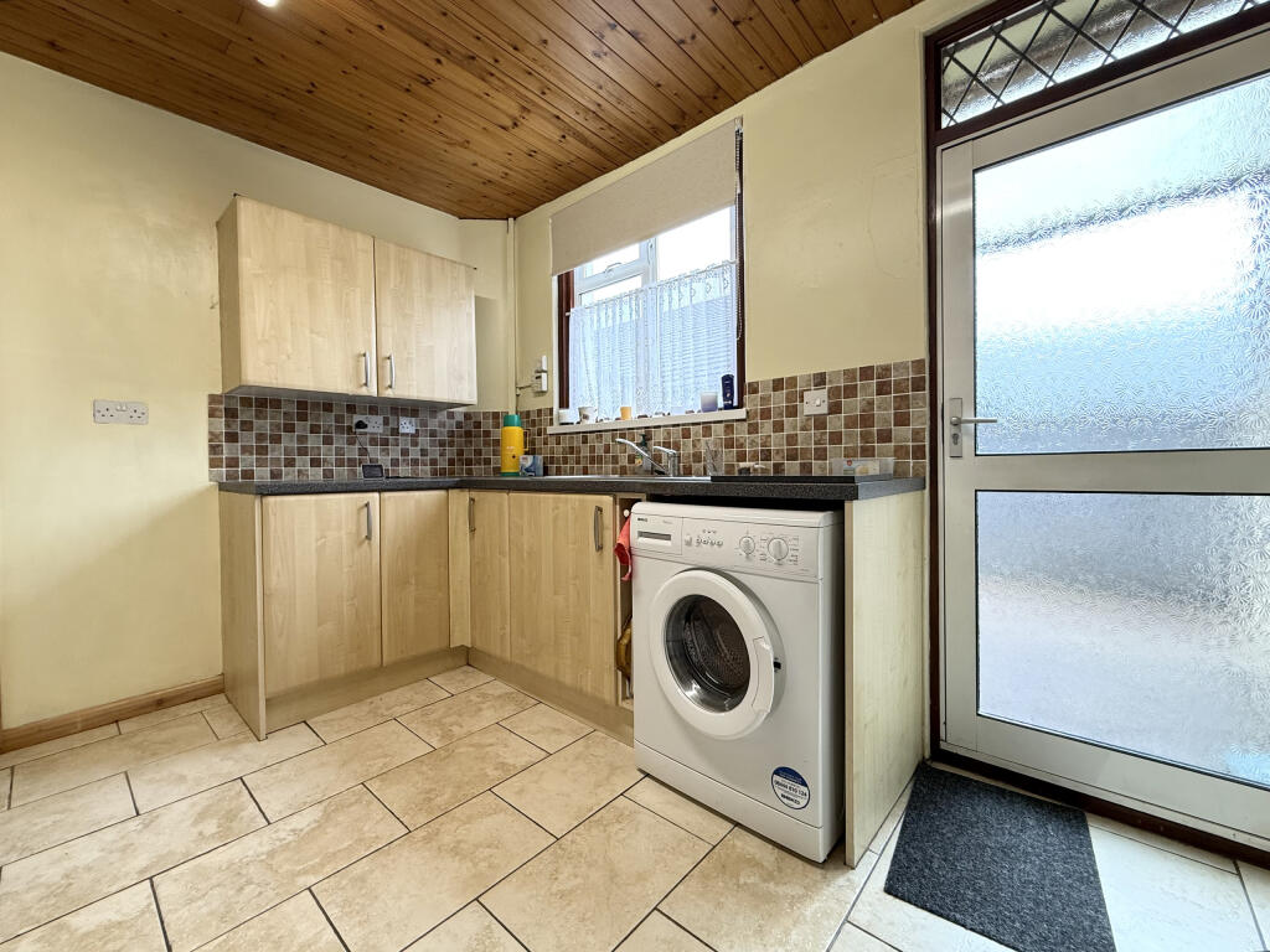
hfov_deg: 102.1
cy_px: 476
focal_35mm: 14
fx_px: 514
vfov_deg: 85.7
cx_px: 635
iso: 100
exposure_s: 1/100
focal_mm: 2.22
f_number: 2.2
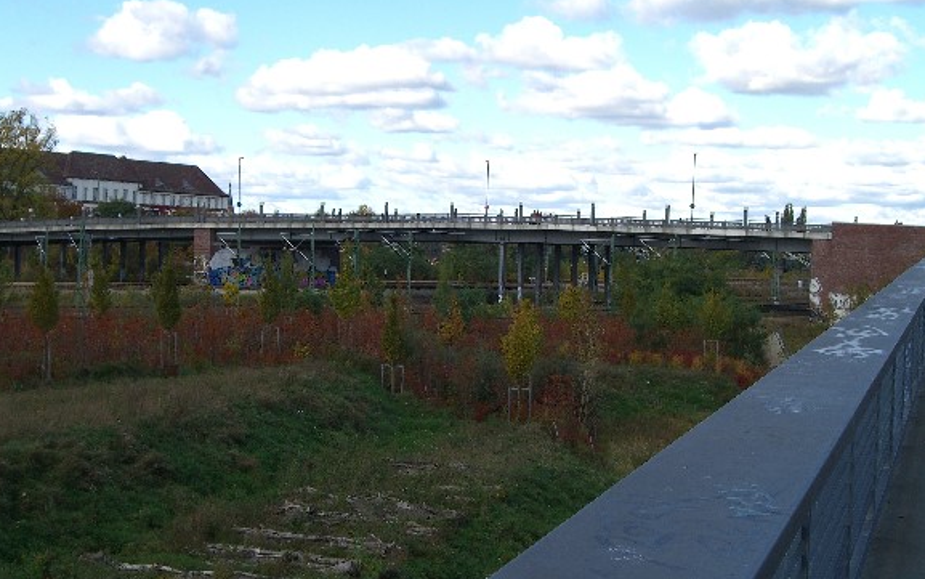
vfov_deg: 21.3
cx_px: 462
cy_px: 290
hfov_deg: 33.5
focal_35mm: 61
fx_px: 1538
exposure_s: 1/320
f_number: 5
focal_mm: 11.8
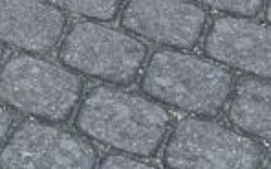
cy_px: -411
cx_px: -359
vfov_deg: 6.1
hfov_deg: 9.8
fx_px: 1409
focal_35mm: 191
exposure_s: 1/1416
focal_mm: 4.2
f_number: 1.6
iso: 32
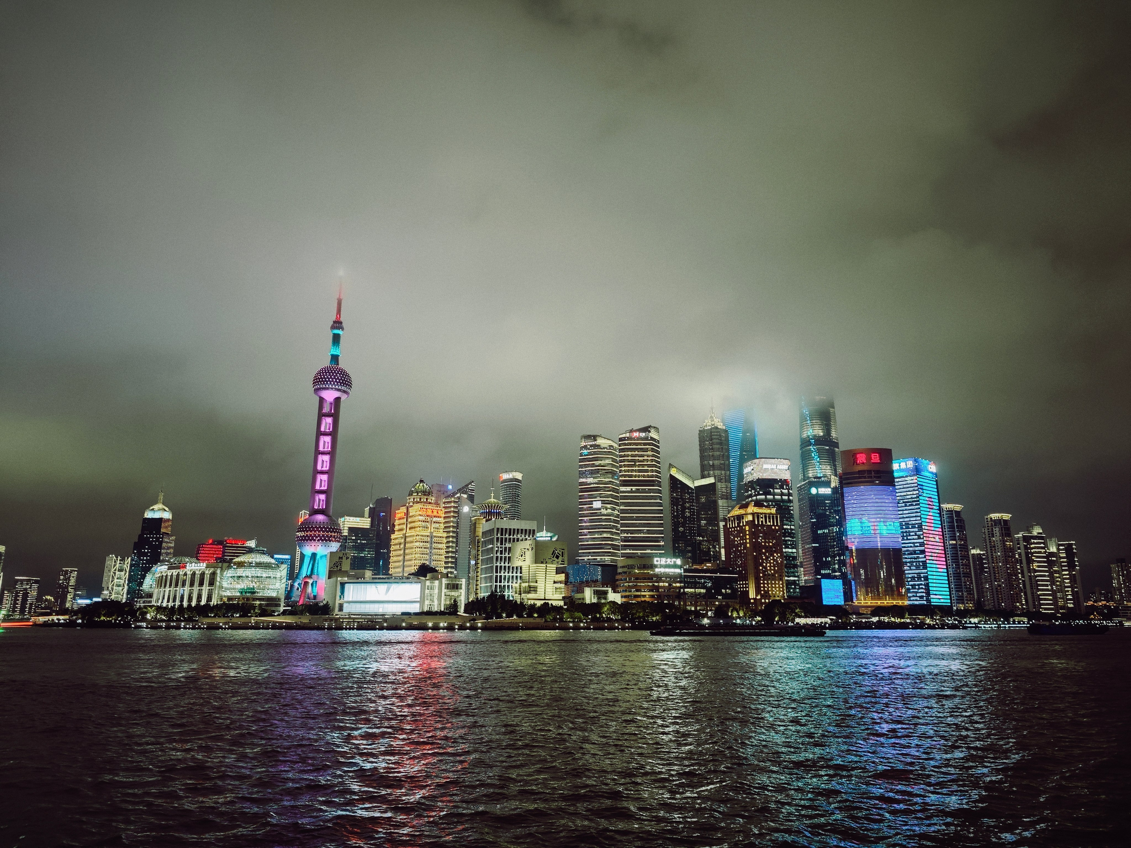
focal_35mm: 23
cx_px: 566
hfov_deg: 73.9
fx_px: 751
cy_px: 424
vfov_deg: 58.9
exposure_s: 1/25.6
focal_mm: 8.72
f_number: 1.63
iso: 800
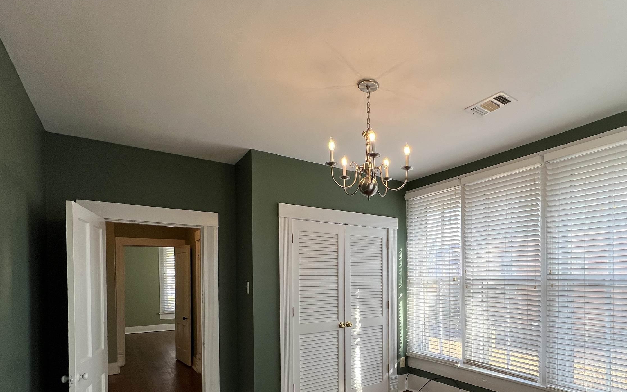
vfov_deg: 59.8
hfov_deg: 86.5
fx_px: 325
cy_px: 280
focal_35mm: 19
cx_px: 387
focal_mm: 1.57
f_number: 1.8
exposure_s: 1/99
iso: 50
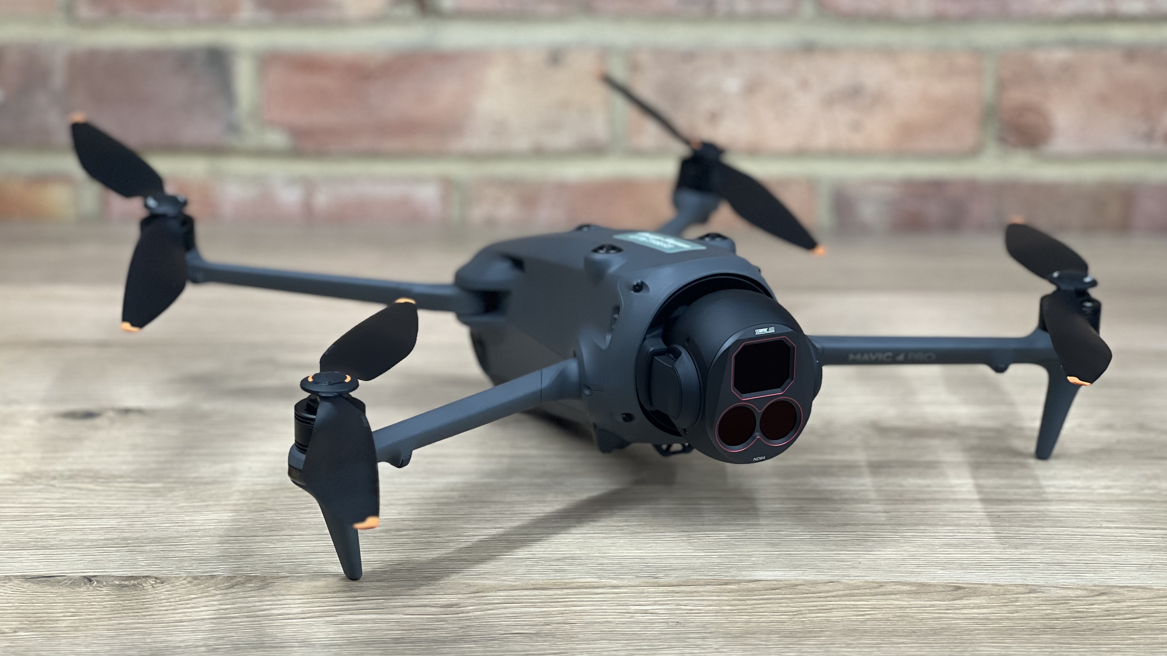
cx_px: 584
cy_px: 279
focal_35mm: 84
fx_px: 2599
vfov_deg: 14.4
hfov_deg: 25.3
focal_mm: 9
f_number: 2.8
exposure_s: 1/33
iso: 200
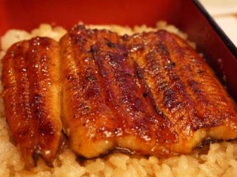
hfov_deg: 38.2
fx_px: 342
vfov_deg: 29.1
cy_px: 97
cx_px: 129
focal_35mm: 50
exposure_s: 1/20
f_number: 4.5
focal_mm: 21
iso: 1600
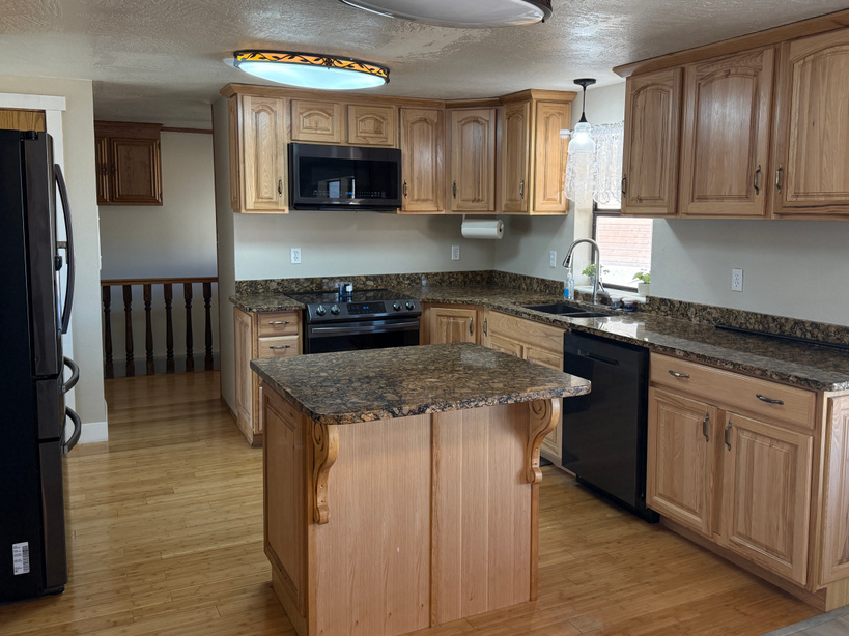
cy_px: 286
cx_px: 442
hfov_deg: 60.0
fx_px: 736
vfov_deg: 46.7
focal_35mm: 30
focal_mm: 6.76
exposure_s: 1/120
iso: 200
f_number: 1.78
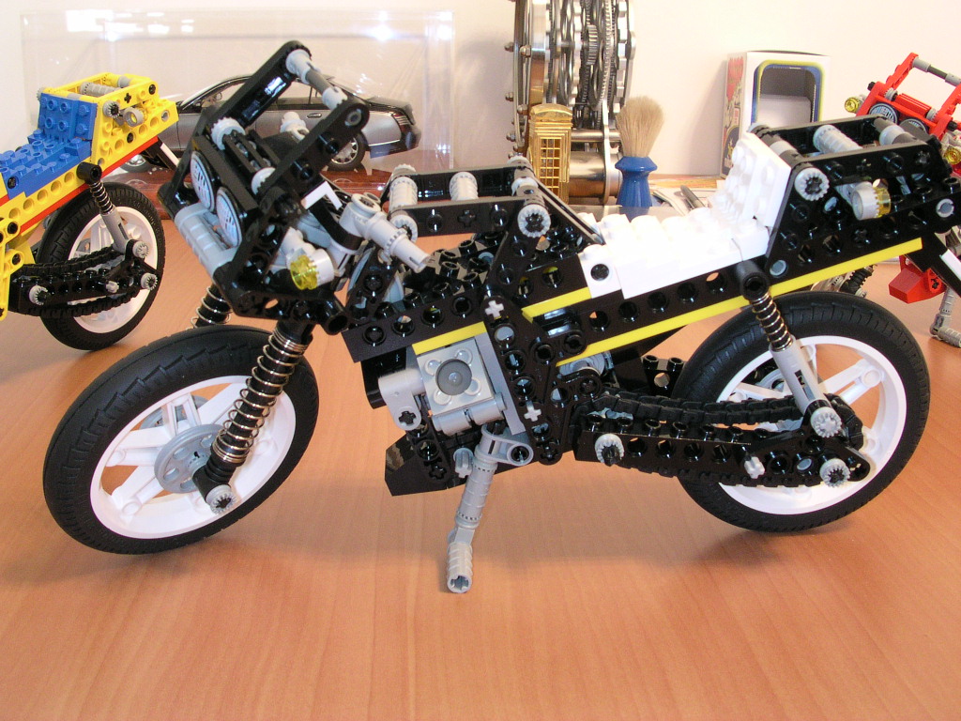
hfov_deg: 50.1
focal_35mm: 37
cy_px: 360
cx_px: 480
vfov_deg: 38.7
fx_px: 1027
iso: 200
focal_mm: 5.6
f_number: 4.5
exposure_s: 1/3
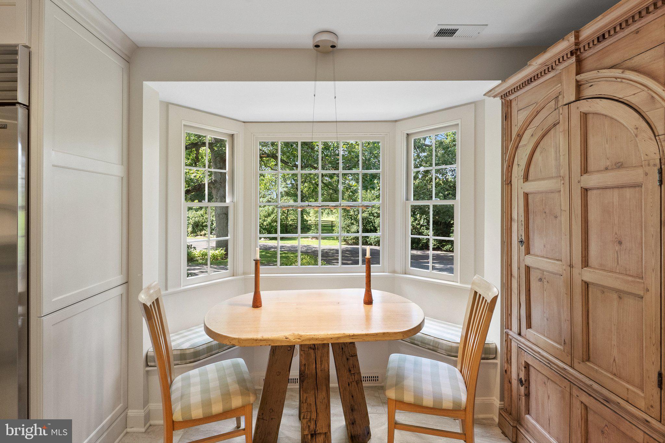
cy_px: 222
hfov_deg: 100.4
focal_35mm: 15
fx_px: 277
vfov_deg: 77.3
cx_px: 332
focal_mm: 10
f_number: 8
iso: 800
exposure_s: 1/13
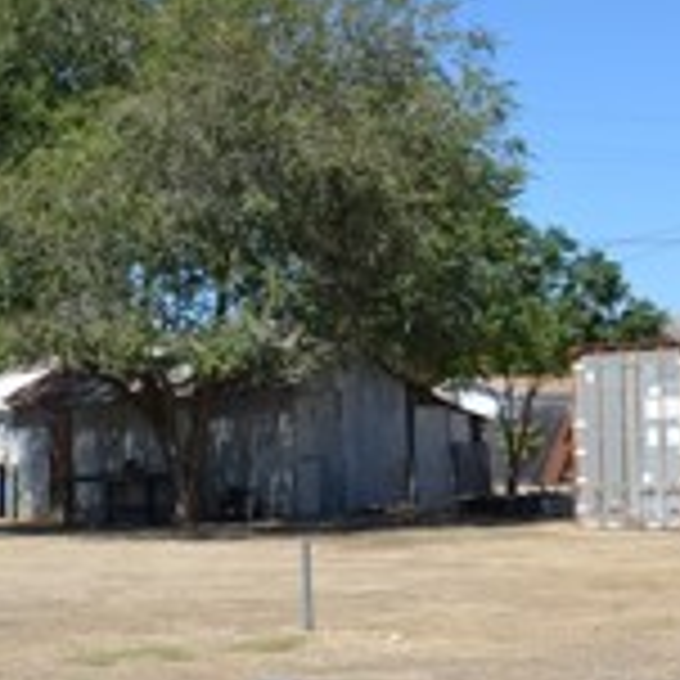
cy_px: 363
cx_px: 630
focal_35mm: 97
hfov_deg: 17.6
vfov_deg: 17.9
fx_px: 2156
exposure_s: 1/250
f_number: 8
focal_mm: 18
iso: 100
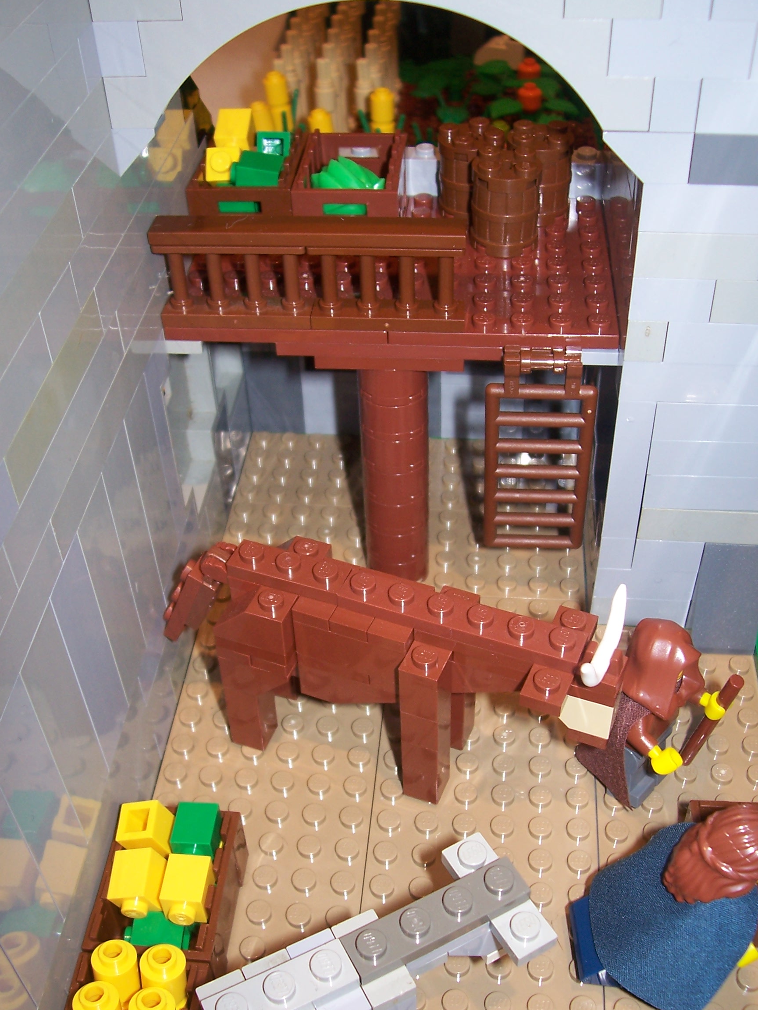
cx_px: 396
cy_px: 533
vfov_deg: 49.0
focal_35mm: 38
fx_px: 1109
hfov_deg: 37.7
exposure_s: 1/60
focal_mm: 5.6
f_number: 2.7
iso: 80
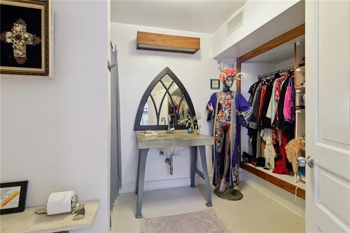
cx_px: 175
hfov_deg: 96.8
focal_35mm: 16
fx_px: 155
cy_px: 116
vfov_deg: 73.7
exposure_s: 1/1.25
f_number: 13
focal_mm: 16
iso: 400
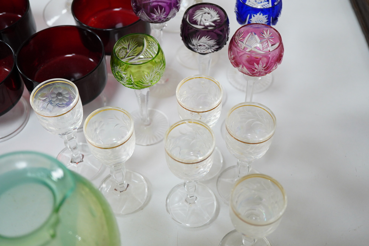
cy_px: 123
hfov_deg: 43.6
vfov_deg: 29.9
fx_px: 461
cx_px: 184
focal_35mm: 45
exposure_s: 1/125
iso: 1250
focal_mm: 30
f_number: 3.5
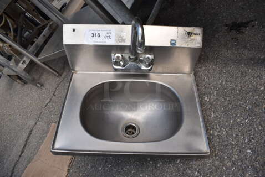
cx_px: 132
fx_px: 199
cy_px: 88
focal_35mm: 27
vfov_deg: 48.1
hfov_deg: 67.3
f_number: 7.1
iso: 200
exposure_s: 1/250
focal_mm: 18
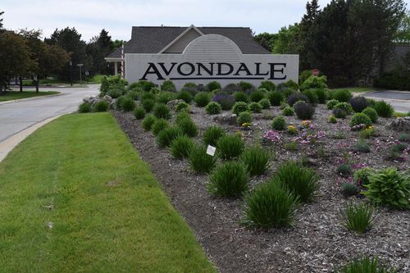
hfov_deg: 47.9
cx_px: 205
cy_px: 136
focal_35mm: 40
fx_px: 461
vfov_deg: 33.0
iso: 200
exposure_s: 1/320
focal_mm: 27
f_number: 9
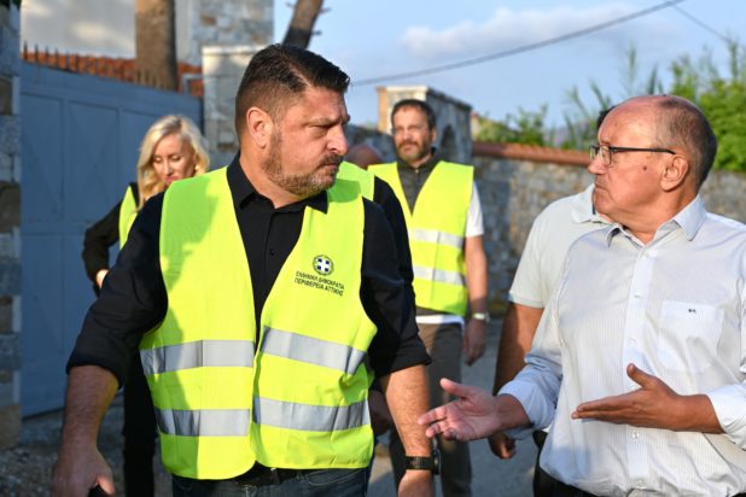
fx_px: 1450
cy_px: 248
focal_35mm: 70
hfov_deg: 28.8
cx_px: 373
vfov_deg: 19.5
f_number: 5.6
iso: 100
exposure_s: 1/250
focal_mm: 70
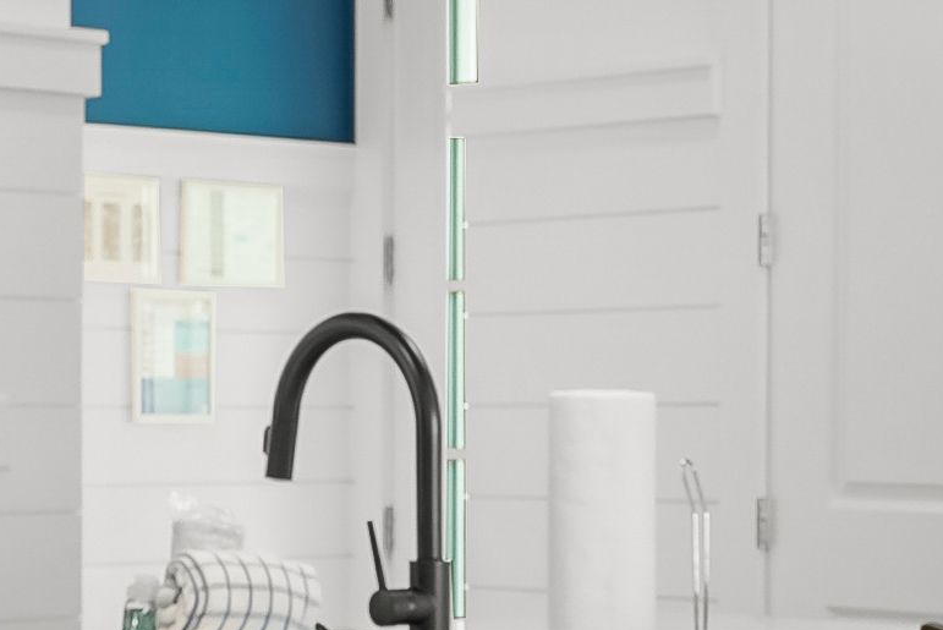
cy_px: 372
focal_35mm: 110
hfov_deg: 18.6
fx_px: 2883
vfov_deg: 12.5
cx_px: 368
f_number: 8
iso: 400
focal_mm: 20
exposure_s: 1/8
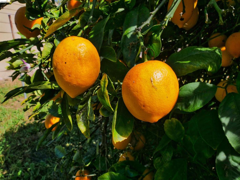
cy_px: 90
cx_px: 120
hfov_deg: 67.3
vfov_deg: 53.1
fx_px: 180
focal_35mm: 26
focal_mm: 13
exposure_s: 1/160
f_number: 13
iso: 100
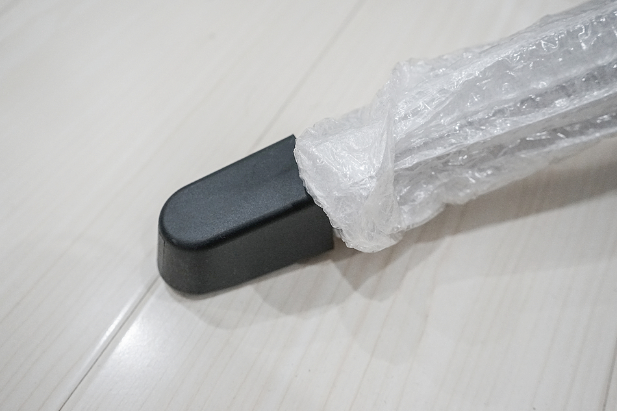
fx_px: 565
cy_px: 209
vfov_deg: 40.0
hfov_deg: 57.2
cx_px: 303
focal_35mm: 33
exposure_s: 1/40
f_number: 5
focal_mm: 32
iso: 2500
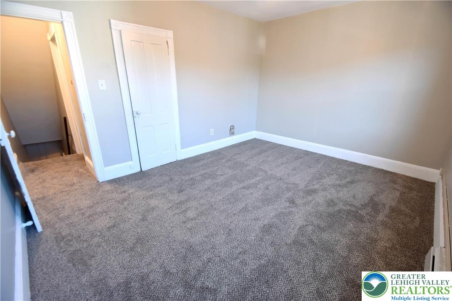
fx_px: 188
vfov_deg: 77.3
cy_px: 150
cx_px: 226
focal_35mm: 15
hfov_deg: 100.4
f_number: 4
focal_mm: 10
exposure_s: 1/60
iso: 720
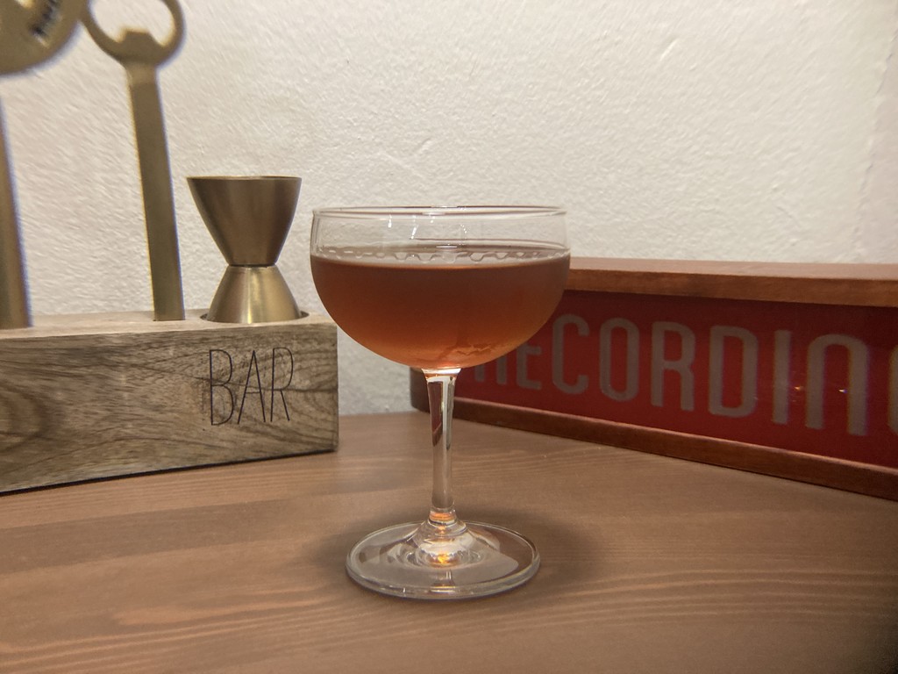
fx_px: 726
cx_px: 449
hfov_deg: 63.4
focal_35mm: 28
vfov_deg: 49.7
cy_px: 337
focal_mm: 3.99
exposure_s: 1/60
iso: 250
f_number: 1.8
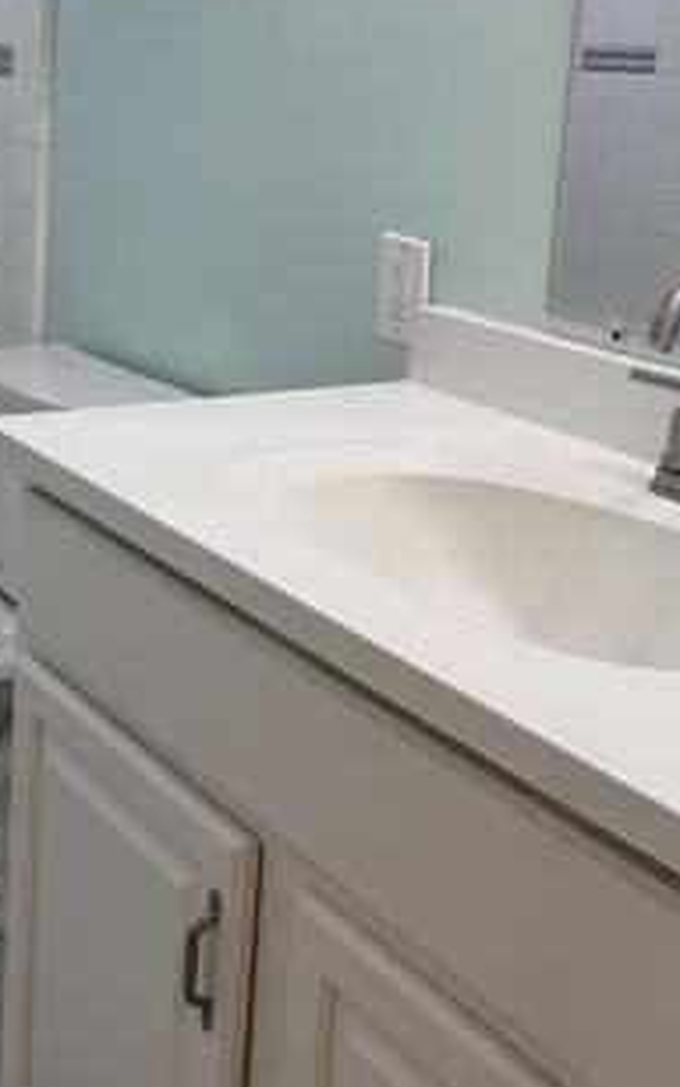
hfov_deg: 22.5
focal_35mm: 53
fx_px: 1571
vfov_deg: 37.4
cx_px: -138
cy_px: 294
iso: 125
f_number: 1.78
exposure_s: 1/240
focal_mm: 6.76
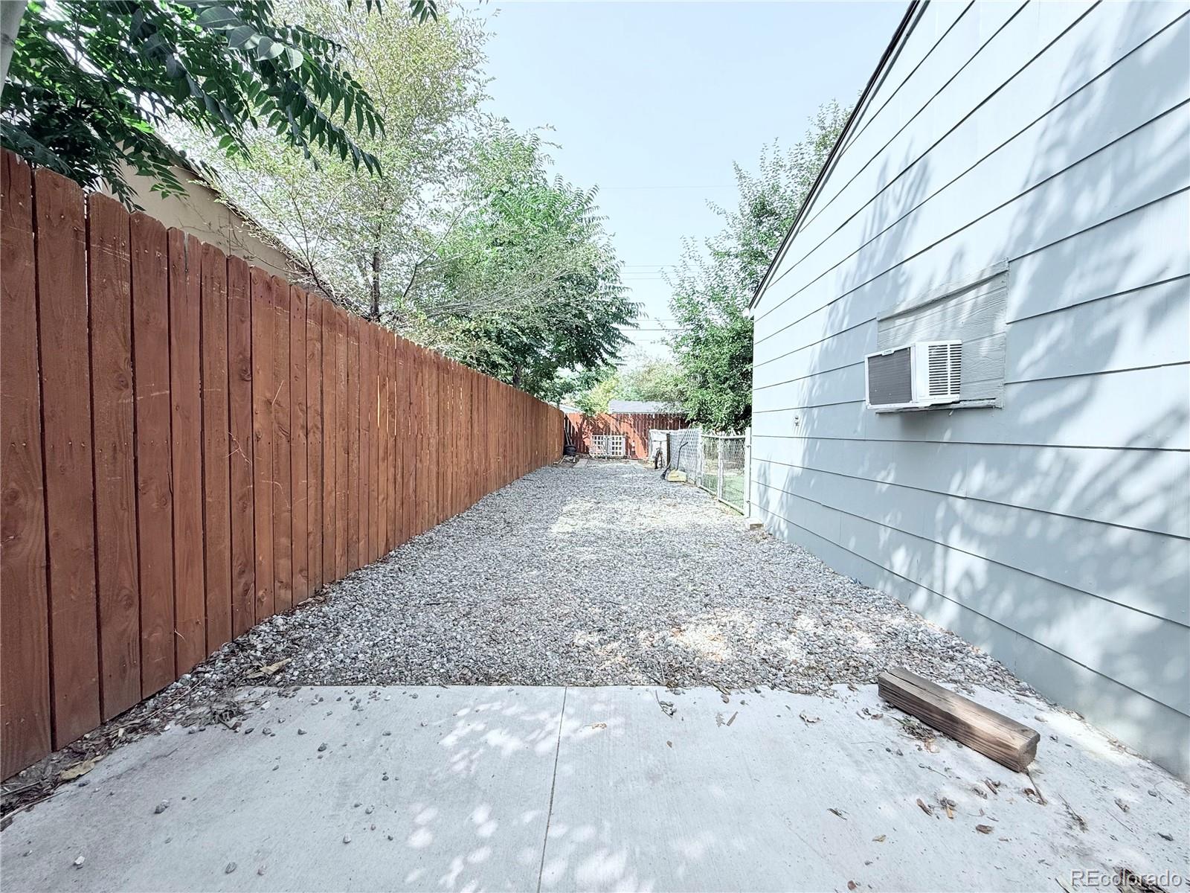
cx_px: 595
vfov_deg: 85.7
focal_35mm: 14
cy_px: 446
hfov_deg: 102.1
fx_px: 481
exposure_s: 1/631
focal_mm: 2.22
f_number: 2.2
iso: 50
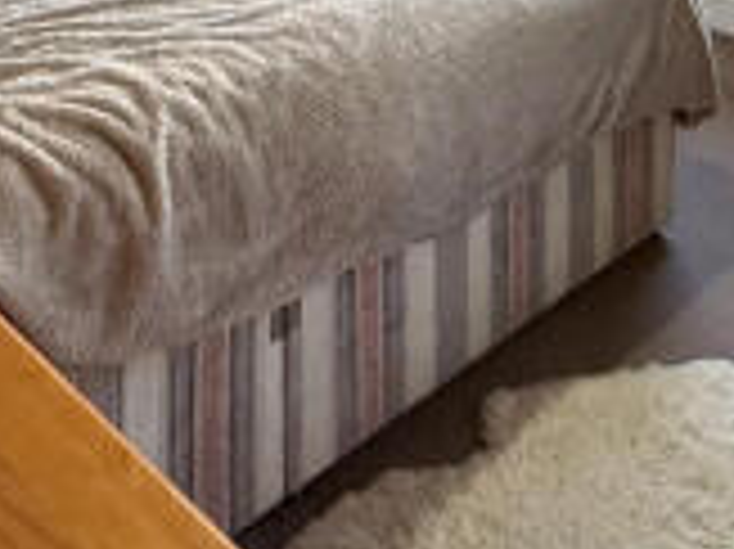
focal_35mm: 50
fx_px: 1059
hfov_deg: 38.1
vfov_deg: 22.5
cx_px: 430
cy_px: -326
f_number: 2.2
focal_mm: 2.22
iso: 125
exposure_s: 1/99
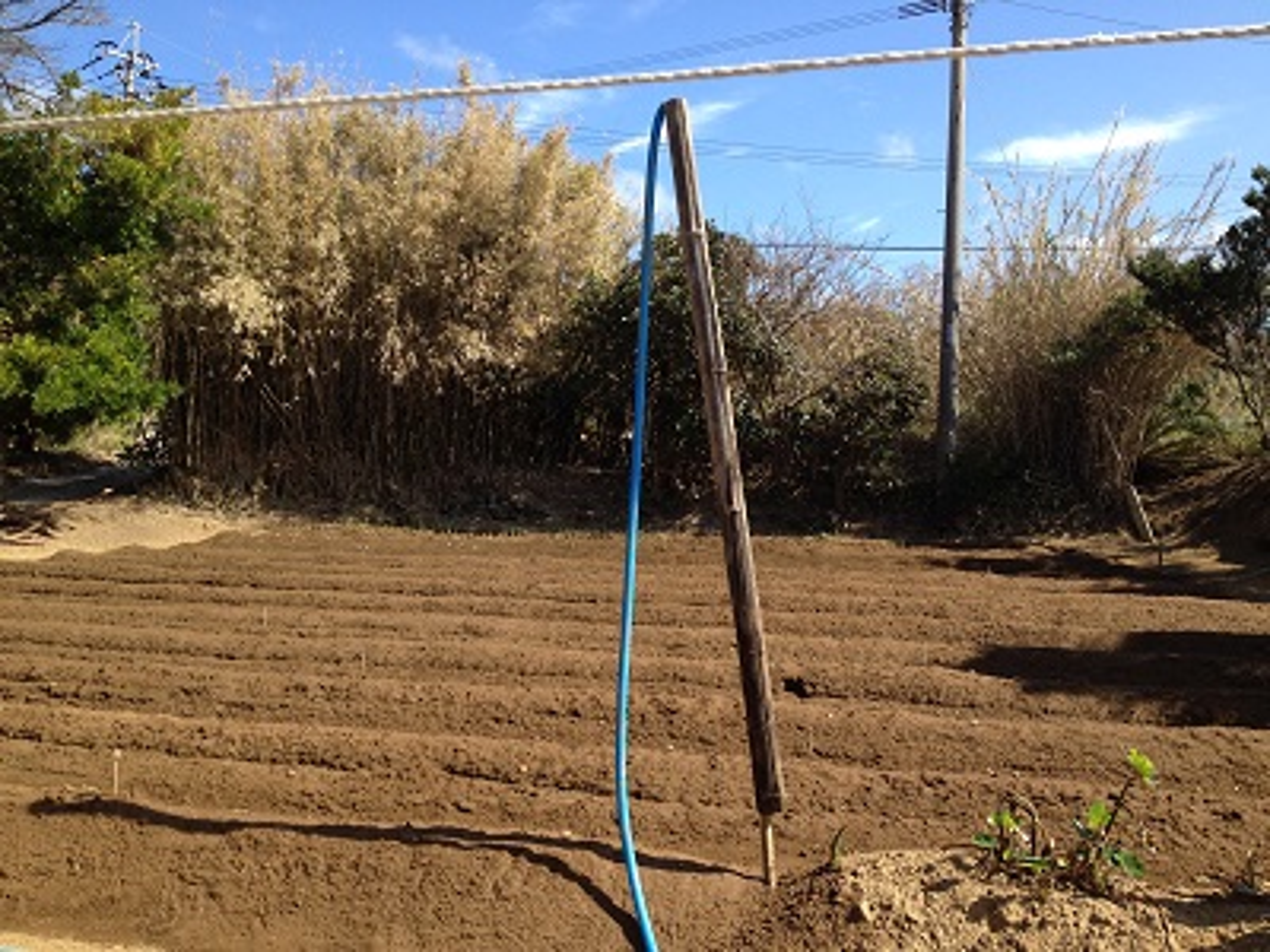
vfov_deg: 40.7
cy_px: 476
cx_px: 635
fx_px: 1284
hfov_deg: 52.6
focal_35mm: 35
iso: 50
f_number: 2.4
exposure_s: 1/905
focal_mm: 4.28
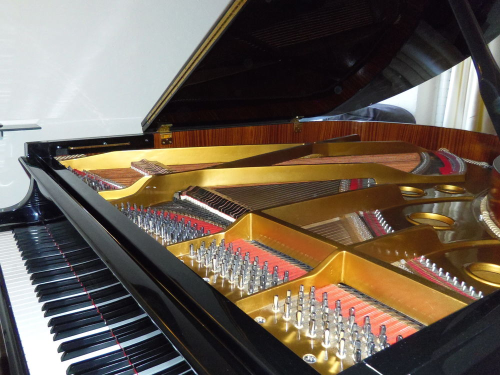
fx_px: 404
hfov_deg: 63.4
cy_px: 188
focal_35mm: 28
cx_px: 250
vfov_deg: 49.7
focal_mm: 5
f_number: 3.9
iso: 500
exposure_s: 1/40
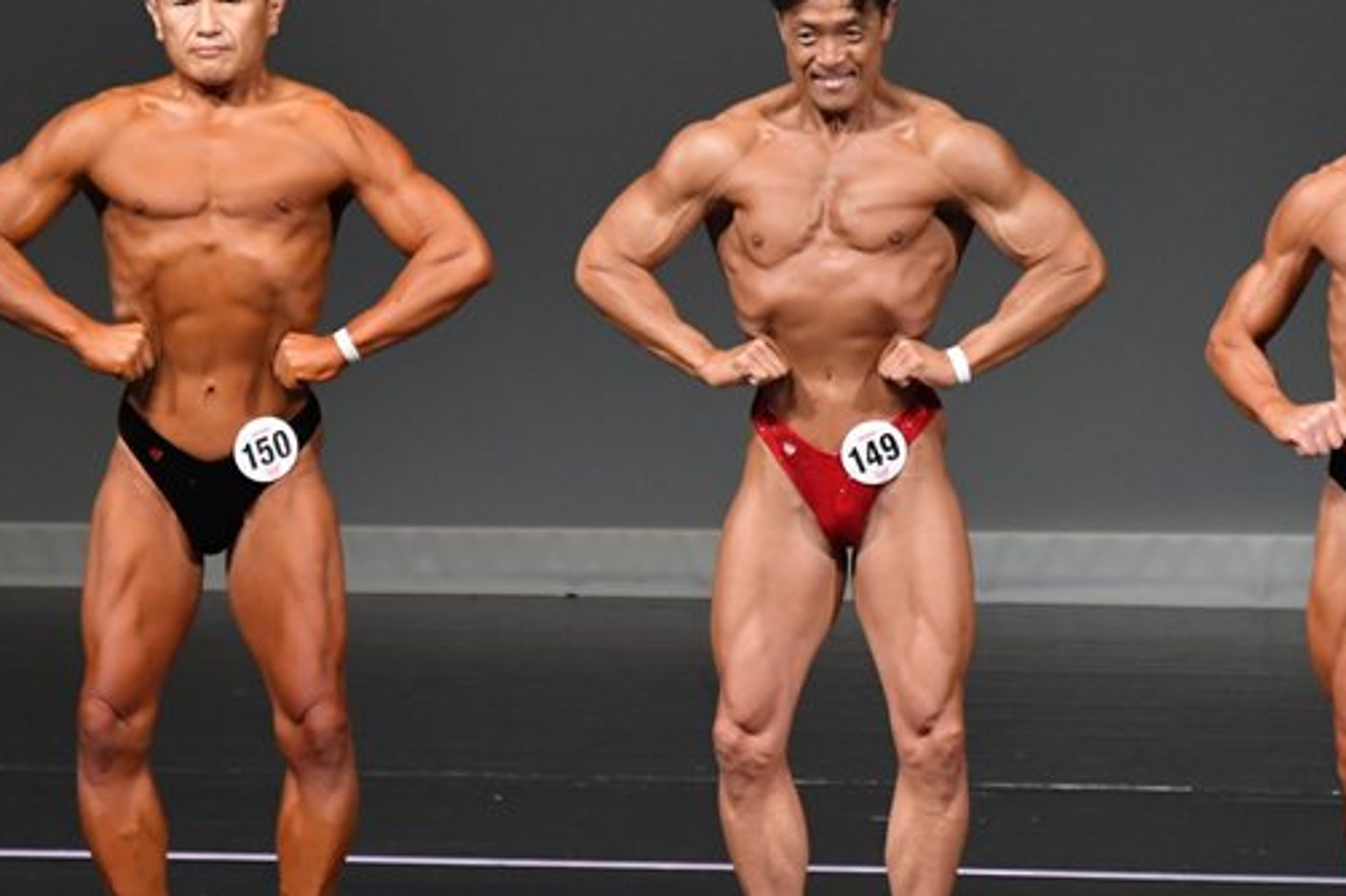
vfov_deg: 2.6
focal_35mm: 532
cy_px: 479
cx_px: 743
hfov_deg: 3.9
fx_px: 19883
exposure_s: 1/400
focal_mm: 230
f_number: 5.6
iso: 4000
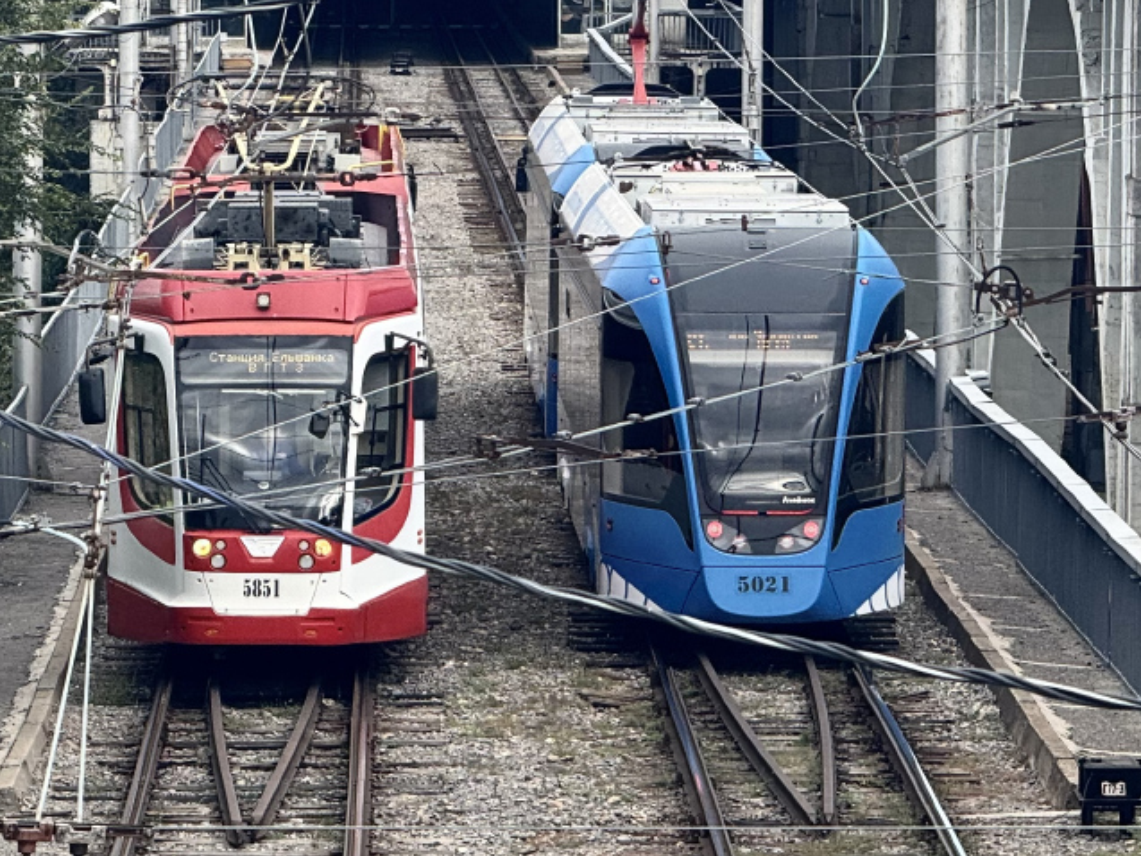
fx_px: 8077
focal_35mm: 245
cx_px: 448
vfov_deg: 6.1
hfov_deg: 8.1
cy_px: 368
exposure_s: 1/389
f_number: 2.8
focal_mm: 15.66
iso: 50
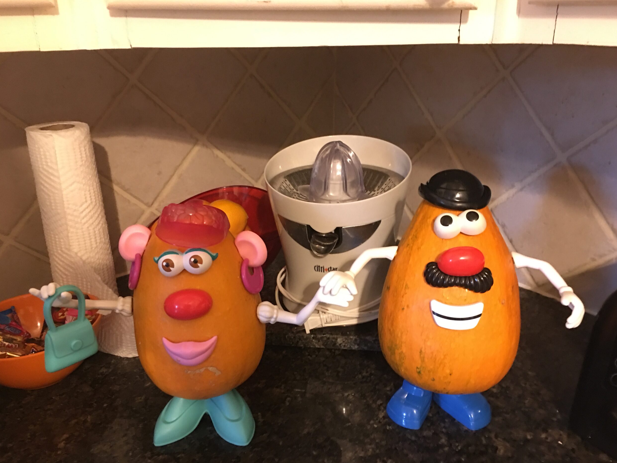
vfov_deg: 46.8
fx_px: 535
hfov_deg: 60.0
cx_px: 315
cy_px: 237
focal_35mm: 30
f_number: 2.2
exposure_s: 1/4
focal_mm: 4.15
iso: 80
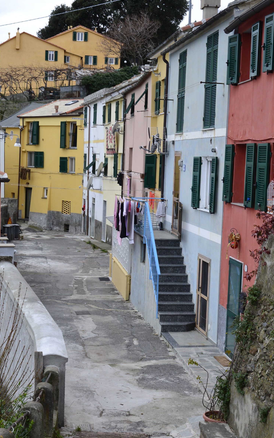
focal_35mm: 59
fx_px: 705
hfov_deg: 22.0
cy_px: 219
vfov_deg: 34.5
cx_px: 138
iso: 400
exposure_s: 1/100
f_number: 9
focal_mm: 38
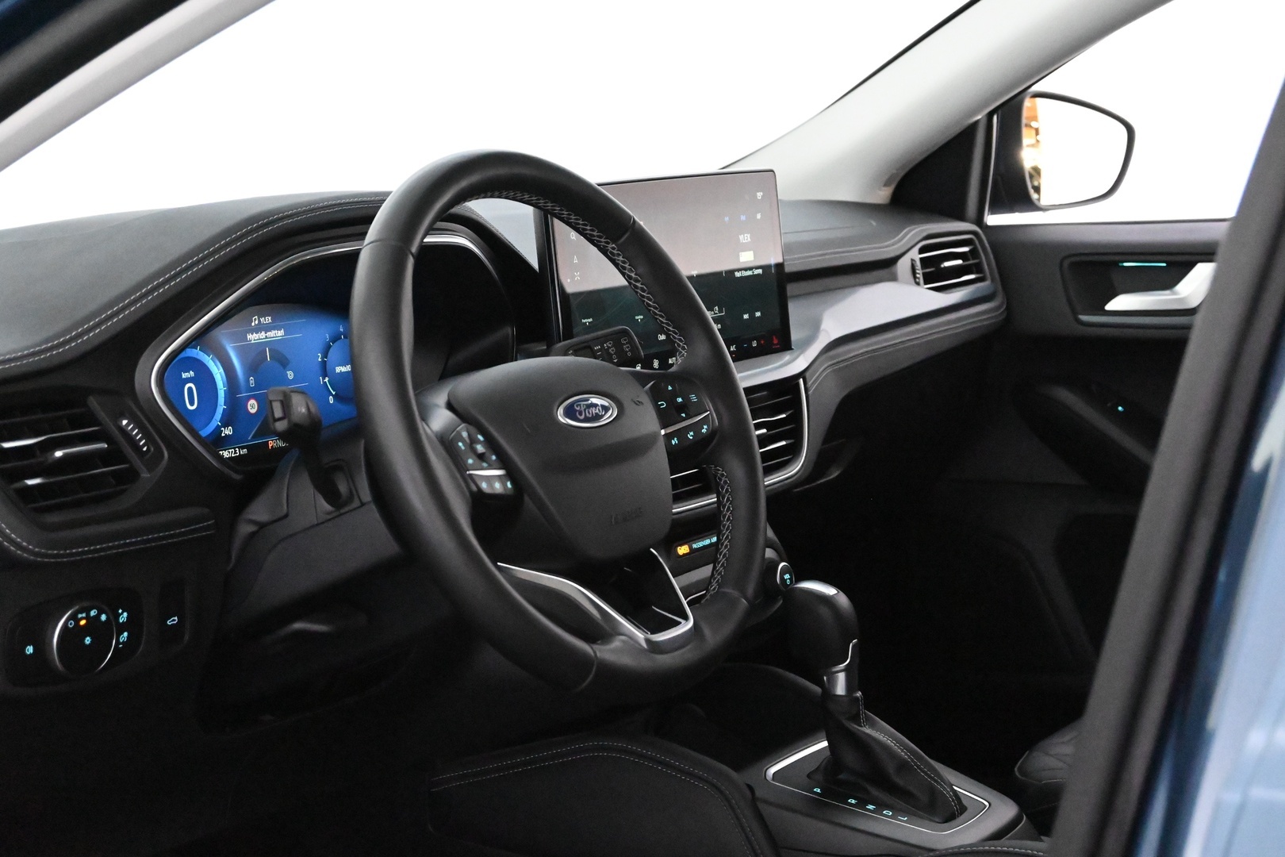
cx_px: 642
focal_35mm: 63
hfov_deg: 31.9
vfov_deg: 21.6
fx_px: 2249
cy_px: 428
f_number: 5.6
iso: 16000
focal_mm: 42
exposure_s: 1/60
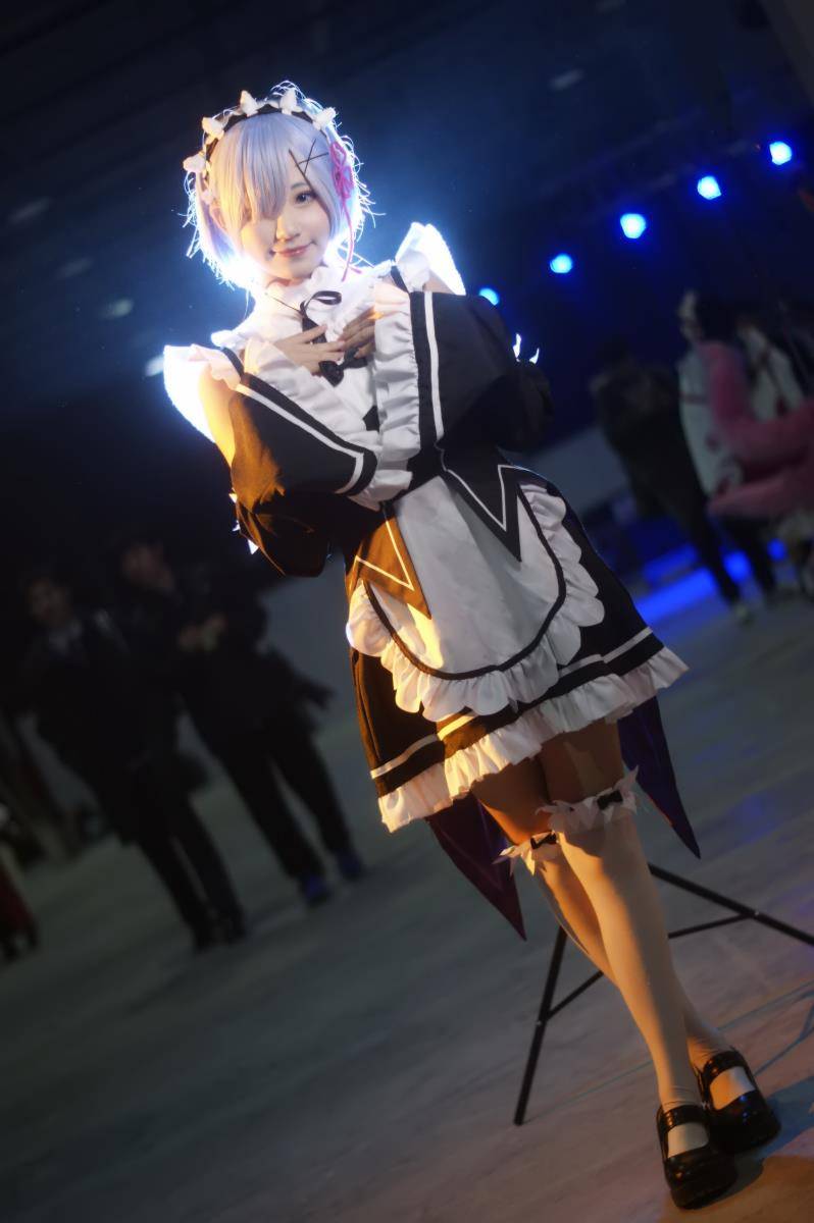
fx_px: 2548
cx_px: 407
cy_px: 612
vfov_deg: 27.0
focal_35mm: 75
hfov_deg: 18.2
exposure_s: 1/200
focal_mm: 50
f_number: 2
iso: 200
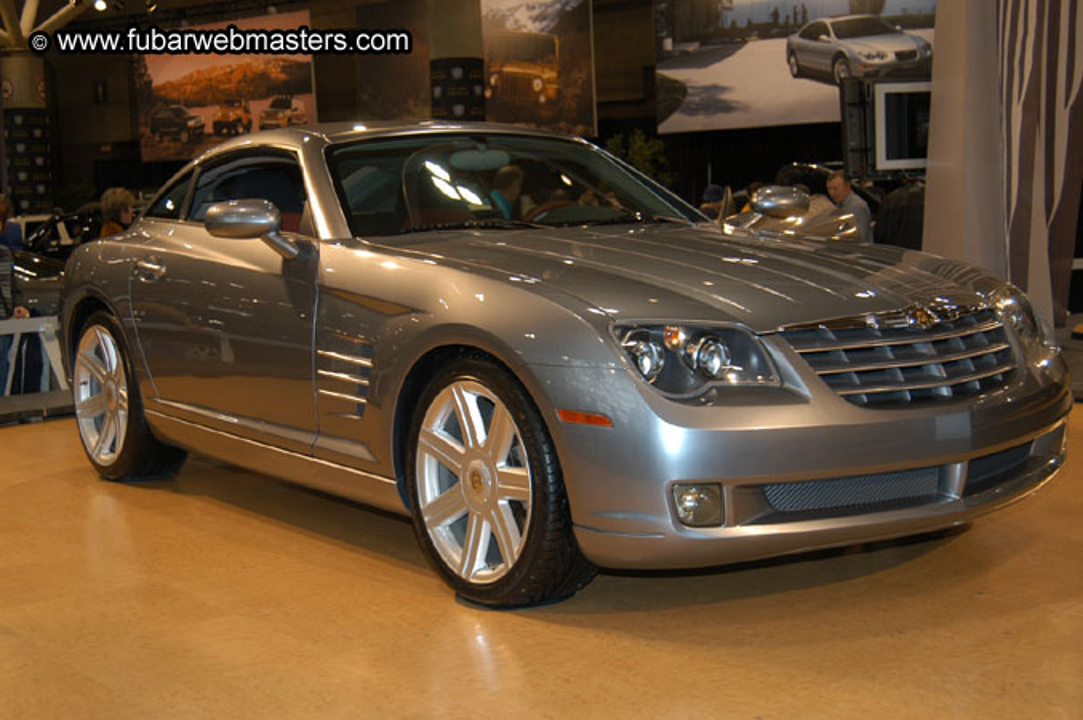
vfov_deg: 26.4
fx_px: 1533
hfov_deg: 38.9
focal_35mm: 51
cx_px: 542
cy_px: 360
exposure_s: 1/60
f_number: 5
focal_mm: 34
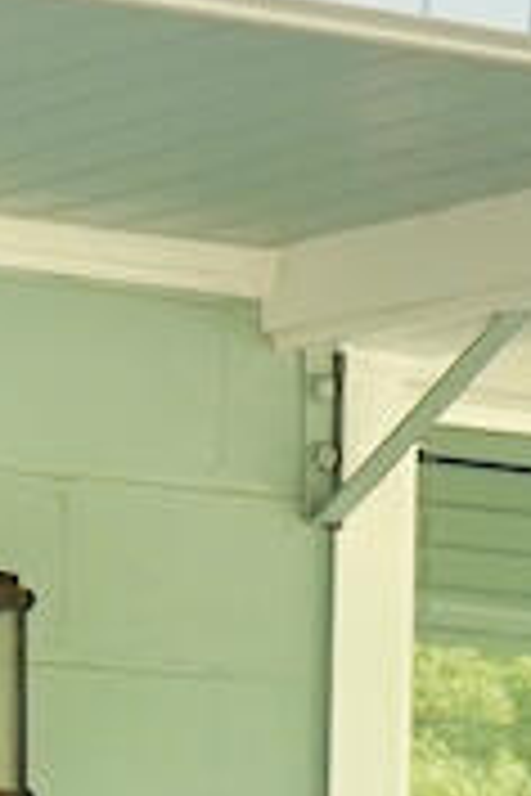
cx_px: -288
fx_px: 6283
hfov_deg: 4.8
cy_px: 1088
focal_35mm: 284
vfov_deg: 7.2
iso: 800
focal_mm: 28
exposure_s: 1/640
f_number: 8
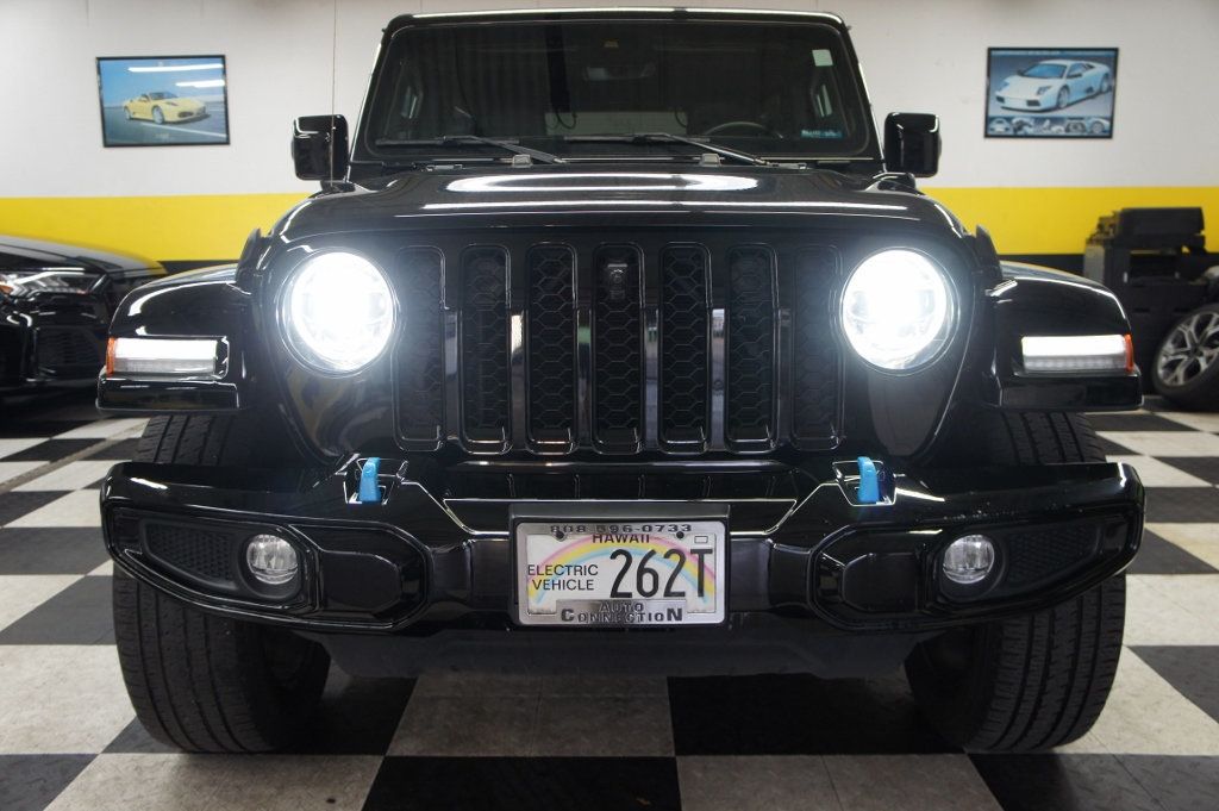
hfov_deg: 59.5
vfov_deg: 41.6
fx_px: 1066
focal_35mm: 32
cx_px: 610
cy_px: 406
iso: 400
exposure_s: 1/40
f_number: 4
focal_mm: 21
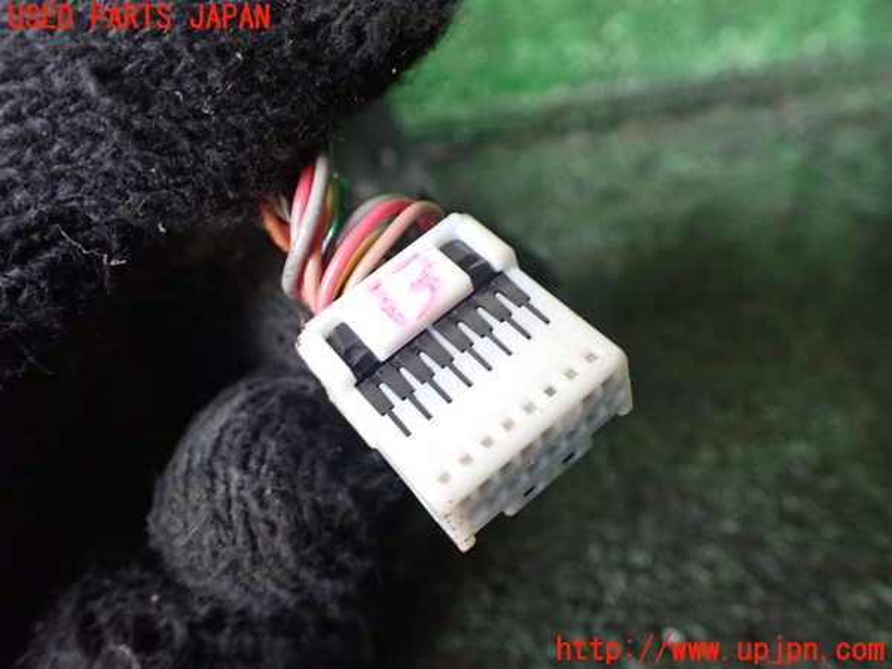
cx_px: 446
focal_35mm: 30
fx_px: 773
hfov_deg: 60.0
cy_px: 334
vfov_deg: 46.8
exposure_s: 1/50
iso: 800
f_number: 2.3
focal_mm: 5.4
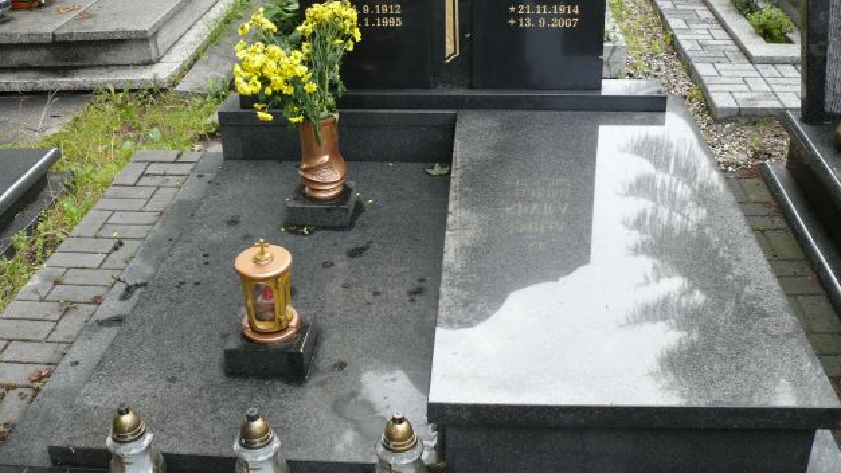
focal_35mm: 39
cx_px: 423
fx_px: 870
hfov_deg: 51.6
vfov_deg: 30.3
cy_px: 172
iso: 100
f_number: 2.8
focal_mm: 7.4
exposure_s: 1/100
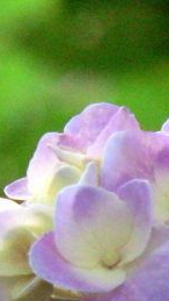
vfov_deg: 2.9
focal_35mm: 757
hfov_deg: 1.6
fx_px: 6021
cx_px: -9
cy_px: 271
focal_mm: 60.1
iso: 400
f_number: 4
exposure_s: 1/250
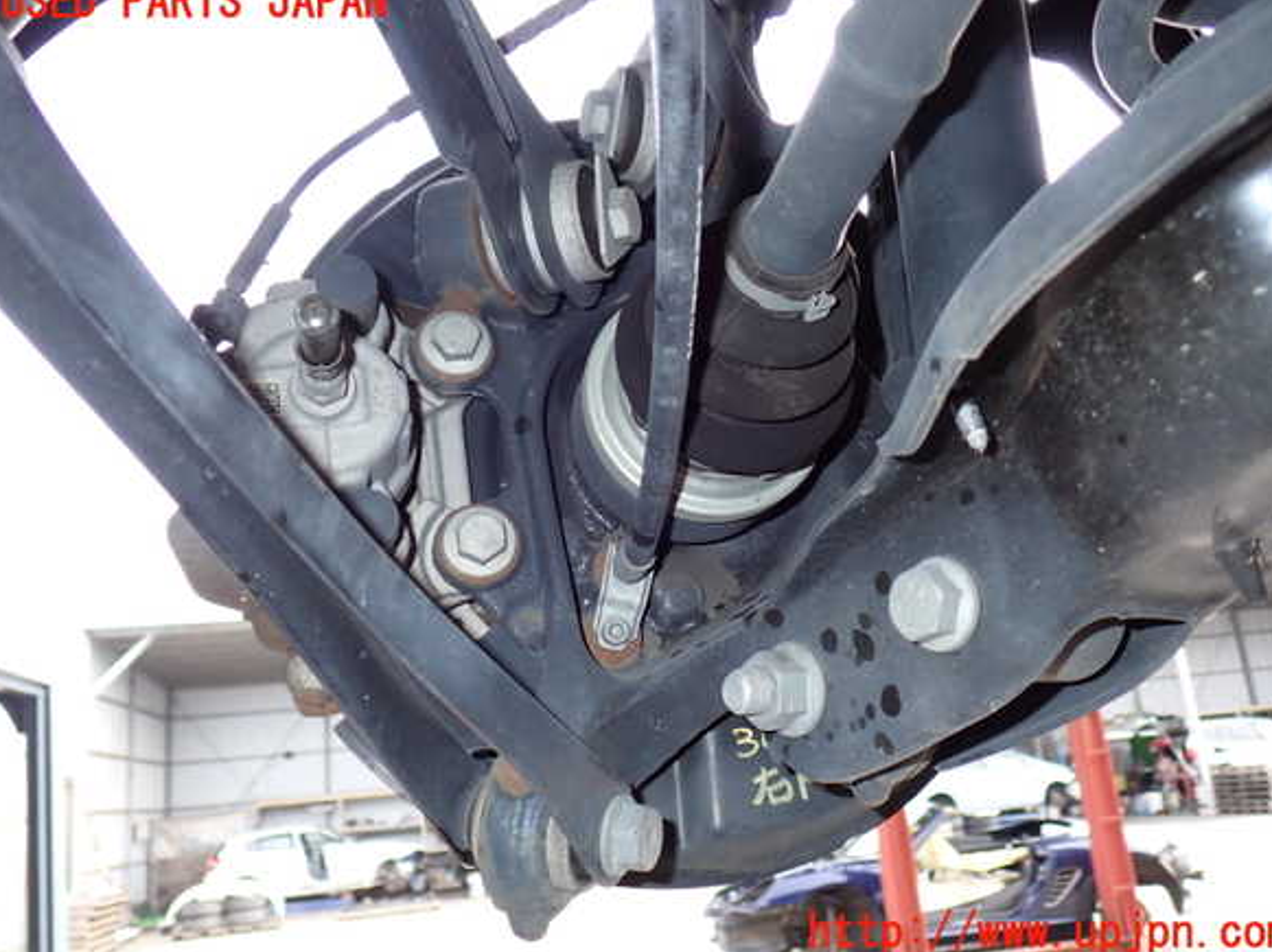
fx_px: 1138
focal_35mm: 31
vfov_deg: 45.4
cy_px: 468
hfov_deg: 58.4
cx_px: 646
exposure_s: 1/30
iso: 200
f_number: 6.3
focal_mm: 5.4
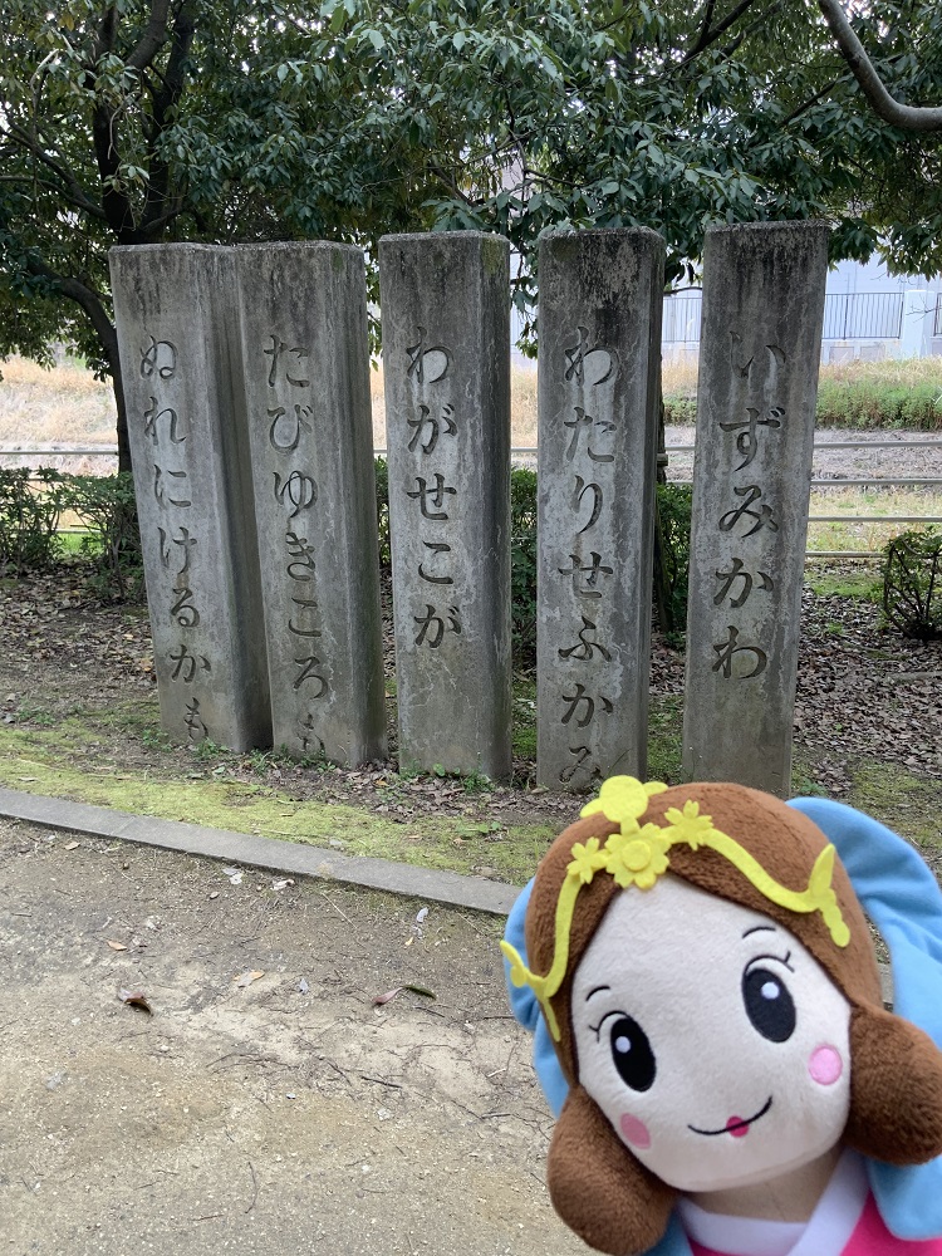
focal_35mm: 29
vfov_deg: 61.7
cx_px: 471
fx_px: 1052
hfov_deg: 48.2
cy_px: 628
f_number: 1.8
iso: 20
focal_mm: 3
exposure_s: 1/122
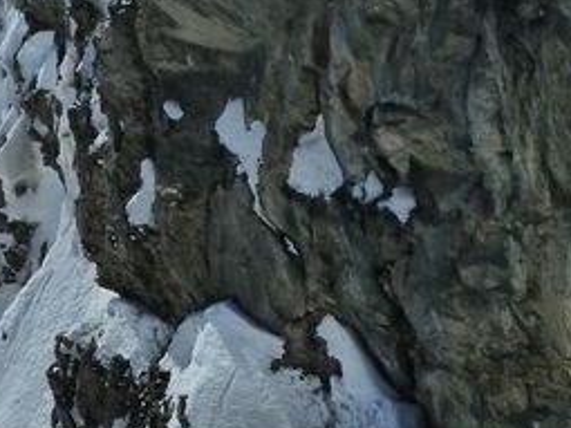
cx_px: 74
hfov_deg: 21.2
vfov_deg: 15.4
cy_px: 556
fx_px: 1500
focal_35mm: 91
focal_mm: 4.7
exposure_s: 1/1600
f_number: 6.3
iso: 200
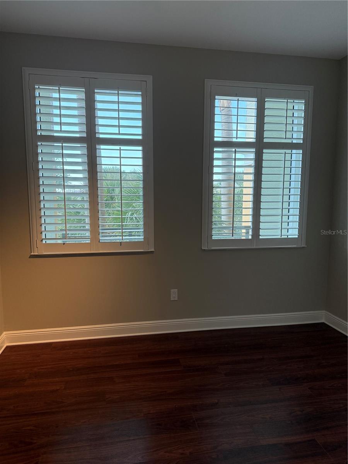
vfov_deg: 71.6
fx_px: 322
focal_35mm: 24
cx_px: 174
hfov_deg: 56.8
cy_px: 232
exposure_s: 1/225
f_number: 1.78
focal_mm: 6.76
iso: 160
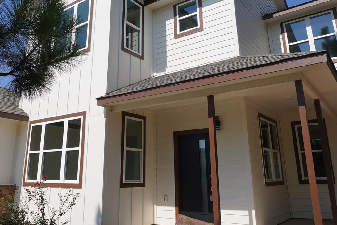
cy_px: 77
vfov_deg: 41.9
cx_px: 152
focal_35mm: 31
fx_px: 290
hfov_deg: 60.3
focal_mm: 11
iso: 100
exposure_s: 1/500
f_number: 6.3
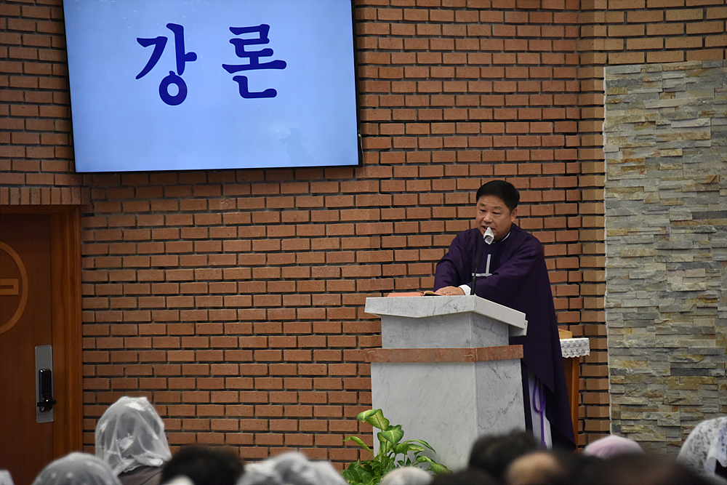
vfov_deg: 6.5
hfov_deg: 9.8
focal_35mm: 210
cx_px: 364
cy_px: 242
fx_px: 4241
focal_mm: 210
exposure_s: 1/125
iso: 3600
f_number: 5.6
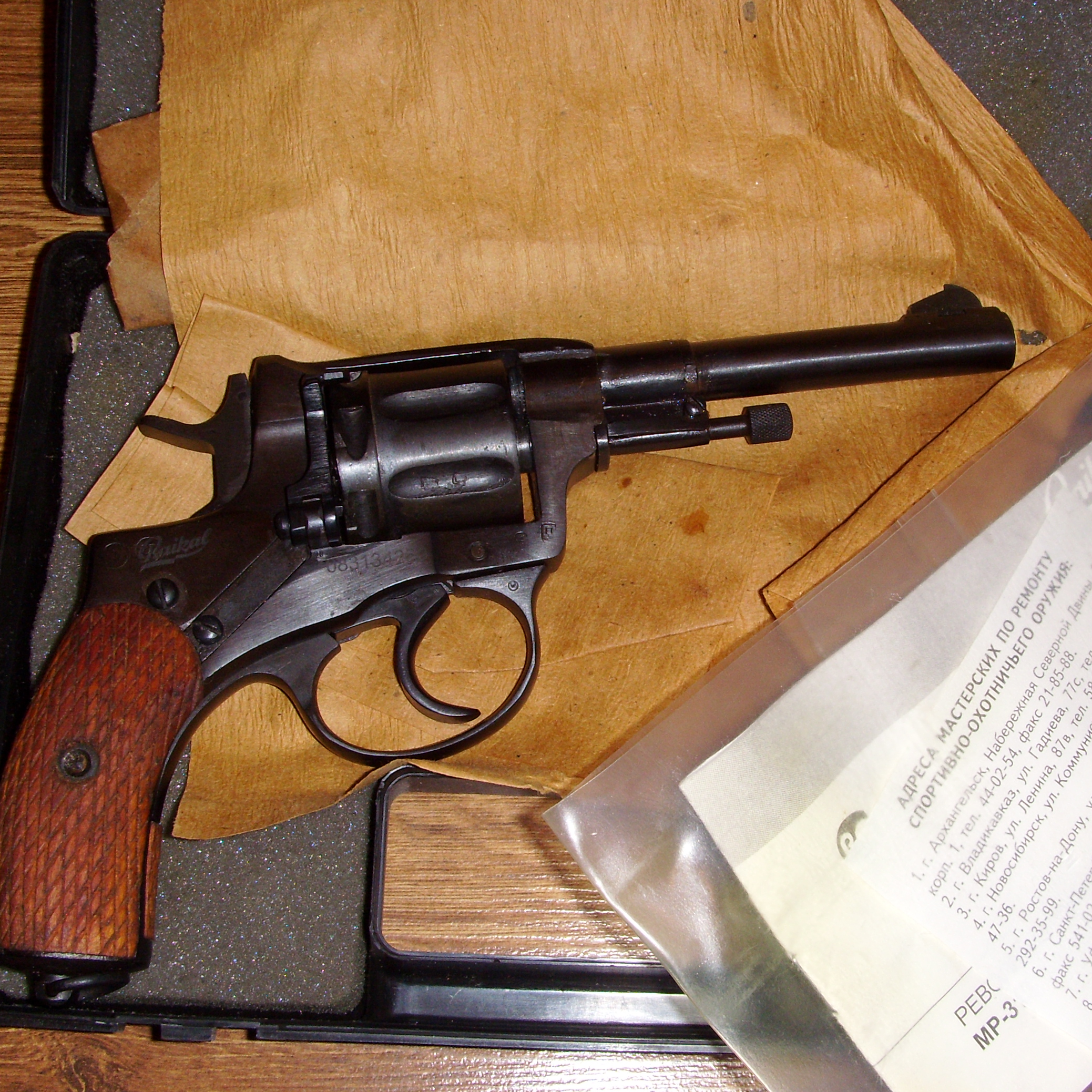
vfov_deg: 34.0
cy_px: 538
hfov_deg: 33.9
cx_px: 651
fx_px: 1785
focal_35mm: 50
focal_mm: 6
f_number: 3.5
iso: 100
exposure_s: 1/45
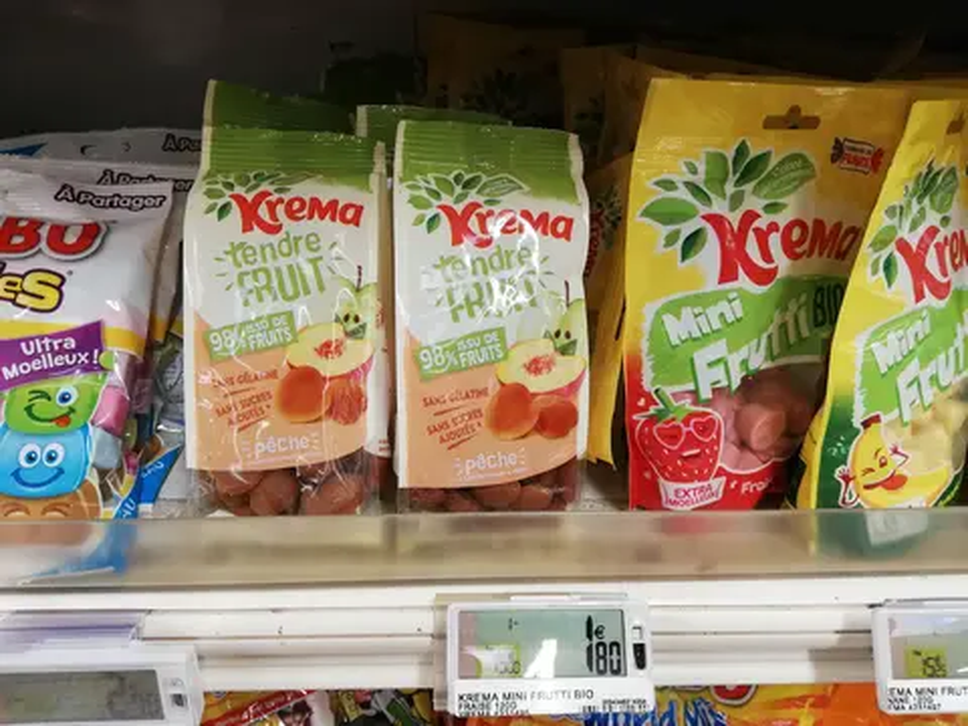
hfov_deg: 67.3
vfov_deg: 53.1
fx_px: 727
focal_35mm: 26
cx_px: 484
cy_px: 363
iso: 250
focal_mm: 3.81
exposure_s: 1/33.3
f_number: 2.2
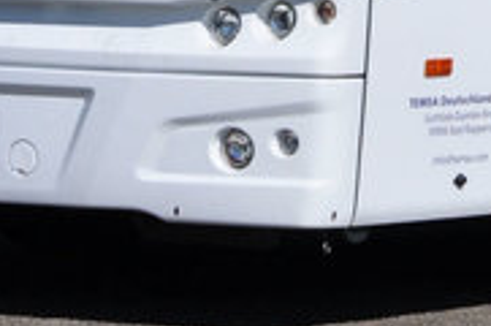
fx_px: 6508
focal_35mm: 478
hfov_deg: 4.3
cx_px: 618
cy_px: -477
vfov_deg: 2.8
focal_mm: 48
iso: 200
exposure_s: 1/400
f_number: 10
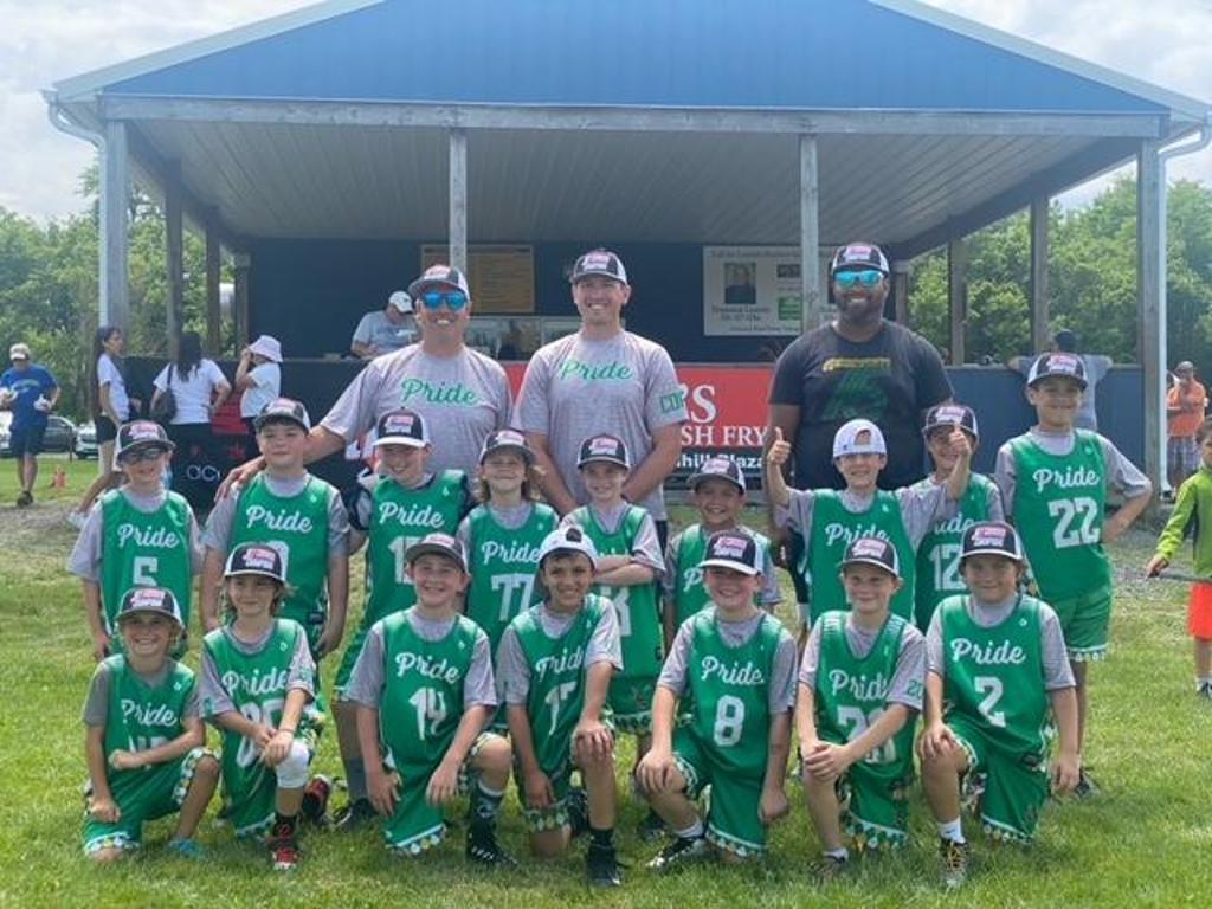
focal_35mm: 52
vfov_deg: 28.0
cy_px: 454
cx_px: 606
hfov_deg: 36.8
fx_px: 1821
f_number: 2
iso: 20
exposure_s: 1/1410
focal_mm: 6
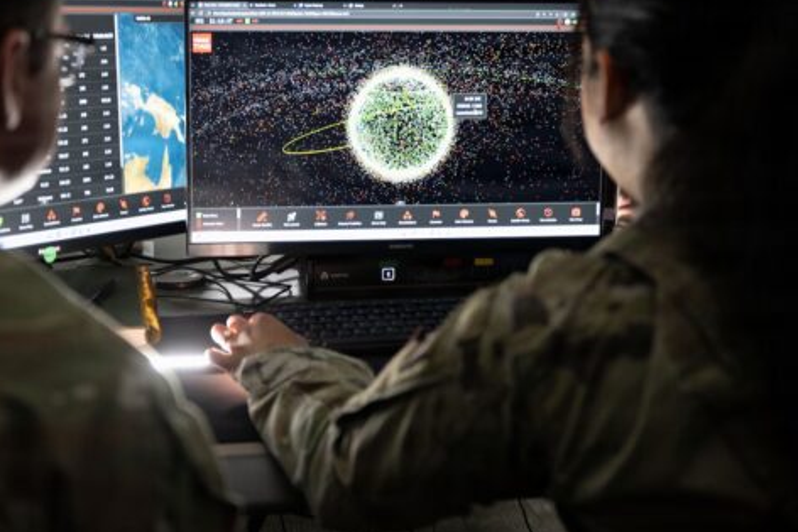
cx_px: 338
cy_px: 227
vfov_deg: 23.8
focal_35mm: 57
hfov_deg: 35.0
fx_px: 1264
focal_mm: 42
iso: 2500
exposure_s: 1/50
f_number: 3.2
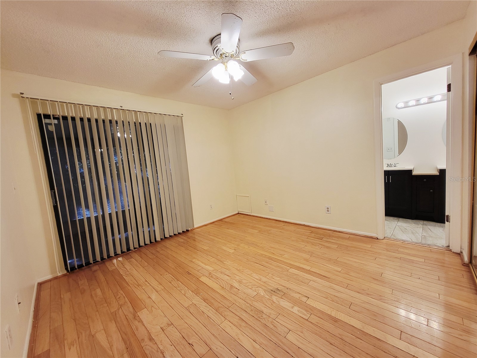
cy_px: 179
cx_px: 238
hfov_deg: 106.2
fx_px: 179
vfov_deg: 89.9
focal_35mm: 13
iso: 100
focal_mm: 1.74
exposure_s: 1/60
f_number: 2.2
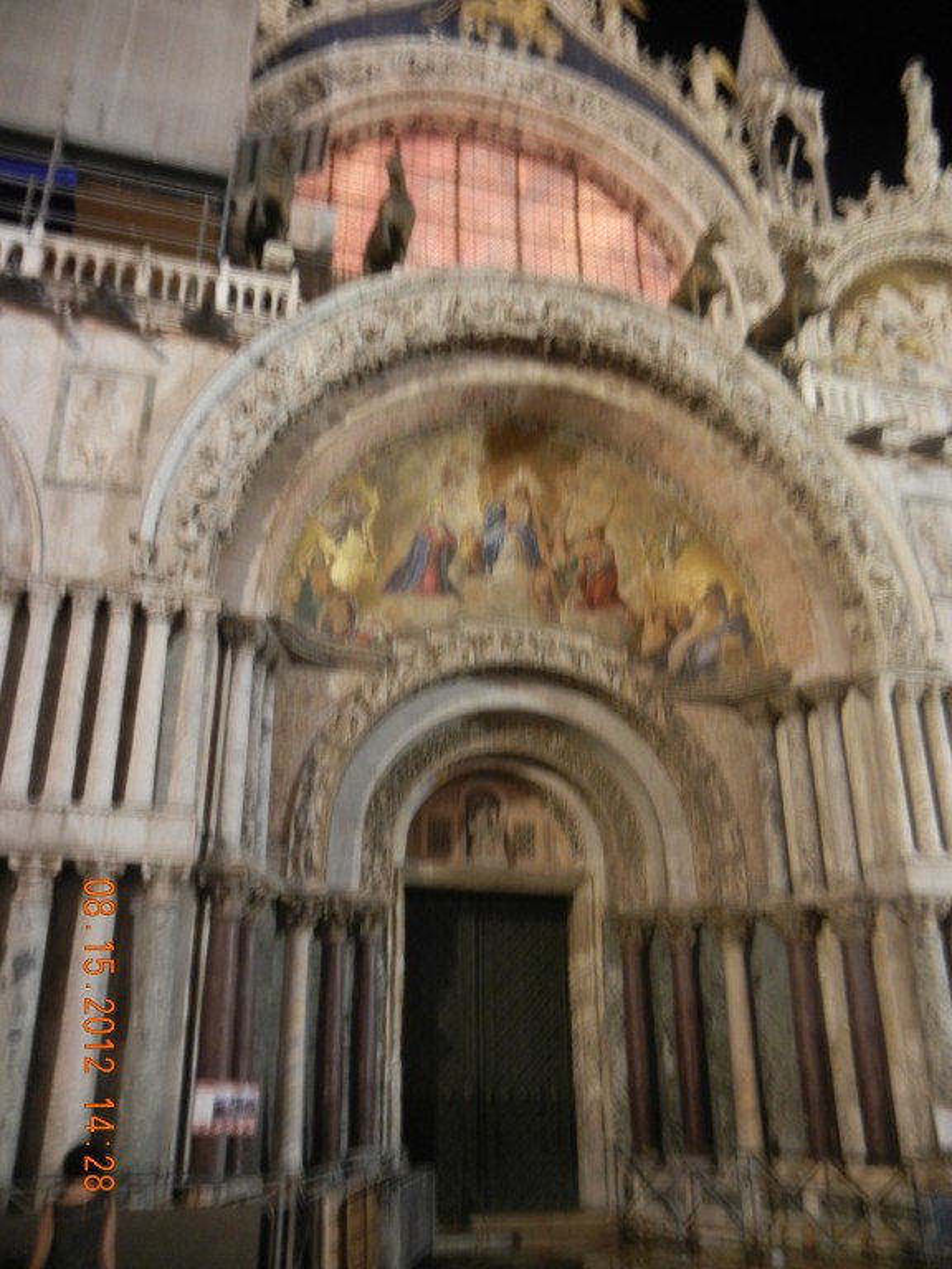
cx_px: 476
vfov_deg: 60.0
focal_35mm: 30
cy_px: 634
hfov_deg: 46.8
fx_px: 1100
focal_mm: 5.4
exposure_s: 1
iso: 400
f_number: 3.5
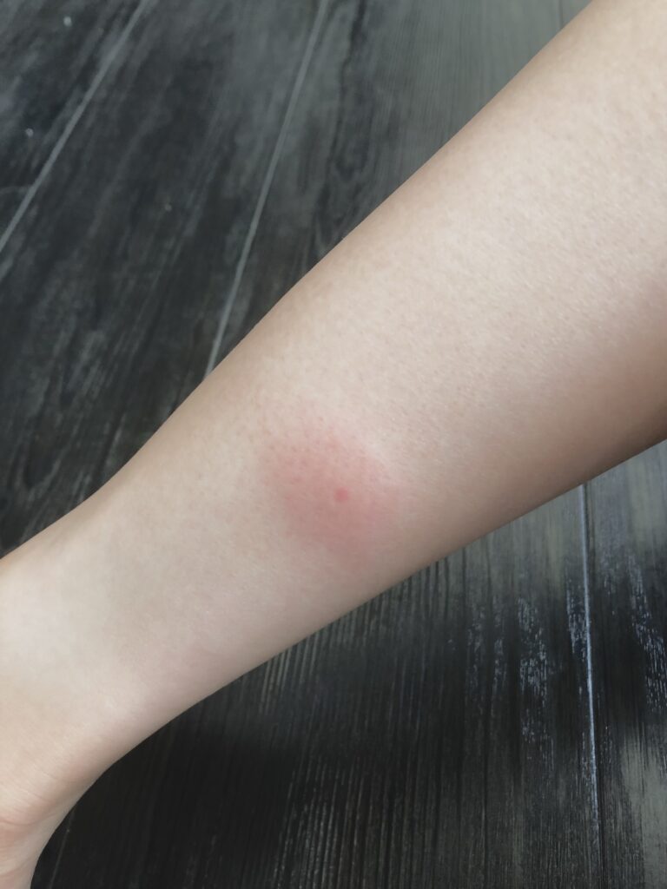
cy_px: 444
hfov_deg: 49.7
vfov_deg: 63.4
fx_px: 719
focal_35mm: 28
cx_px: 334
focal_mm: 3.99
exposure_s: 1/20
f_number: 1.8
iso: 40
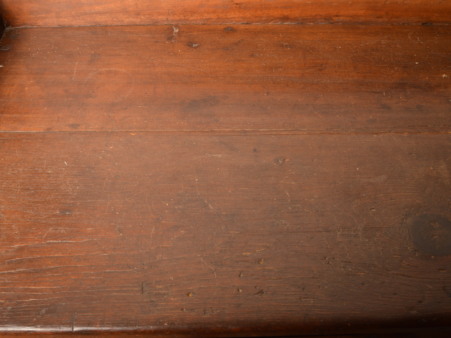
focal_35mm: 38
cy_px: 169
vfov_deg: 38.1
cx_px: 212
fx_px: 489
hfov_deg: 49.5
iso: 200
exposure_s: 1/125
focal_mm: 23
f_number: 8
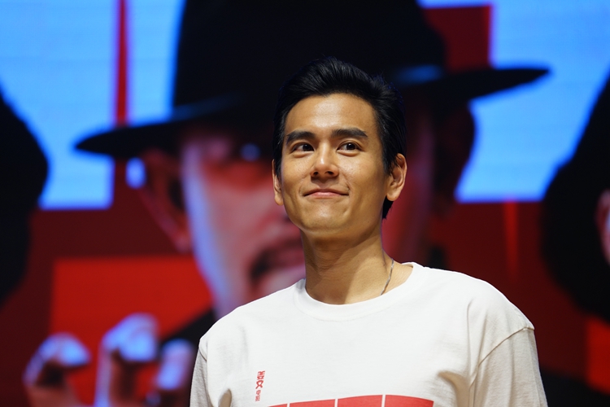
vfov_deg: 6.9
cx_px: 305
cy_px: 204
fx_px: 3389
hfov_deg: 10.3
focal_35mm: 200
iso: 320
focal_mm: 200
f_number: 4
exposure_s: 1/100
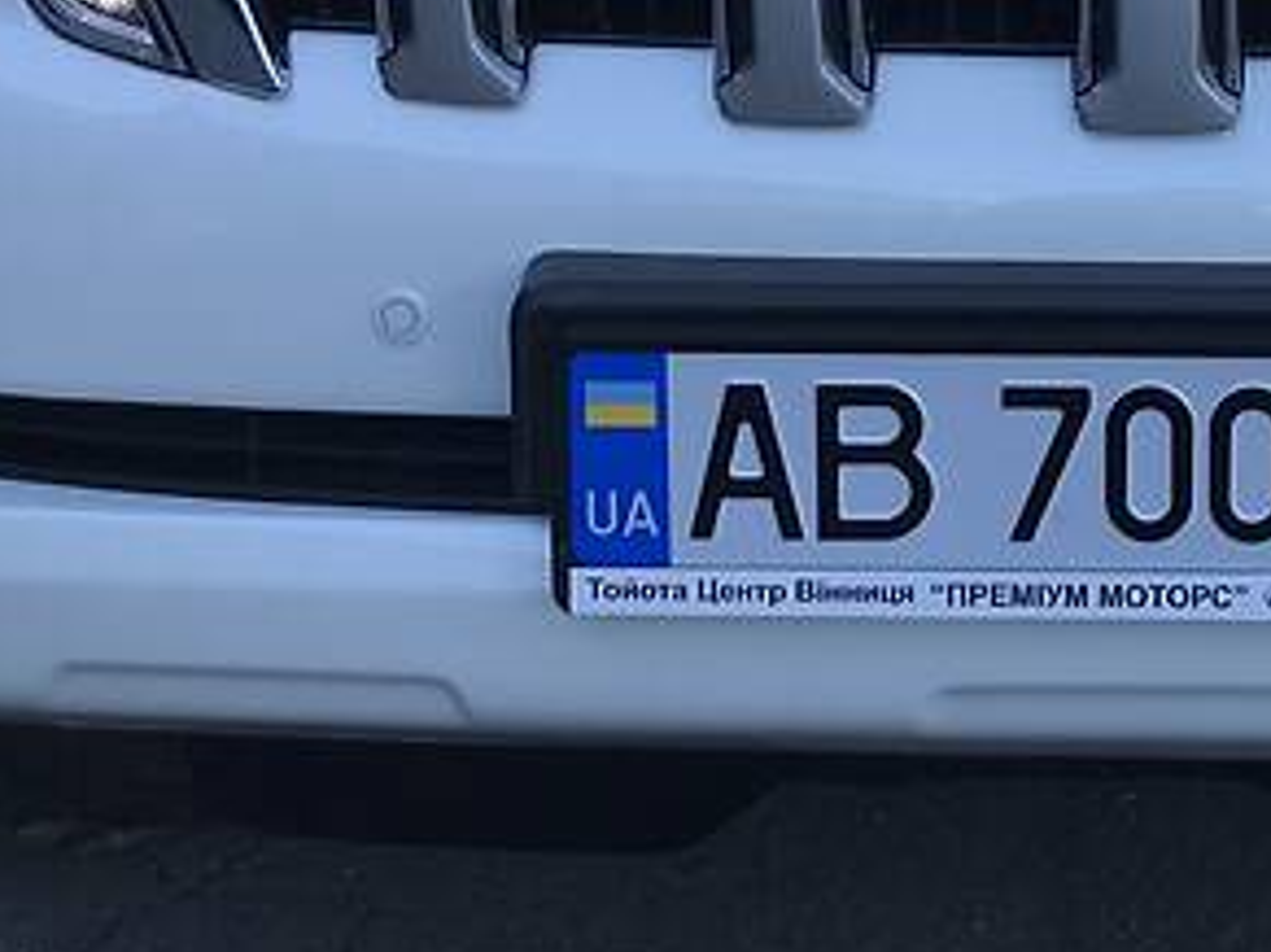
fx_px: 2826
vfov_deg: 18.2
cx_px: 1171
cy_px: -162
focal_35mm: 77
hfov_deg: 24.5
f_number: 1.8
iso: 20
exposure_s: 1/411
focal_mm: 4
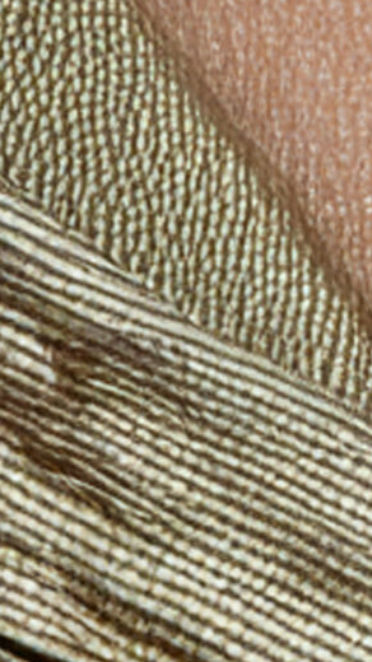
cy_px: -694
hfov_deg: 1.9
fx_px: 11308
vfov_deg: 3.3
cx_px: 1000
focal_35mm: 644
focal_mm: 60
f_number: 7.1
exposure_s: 1/800
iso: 200
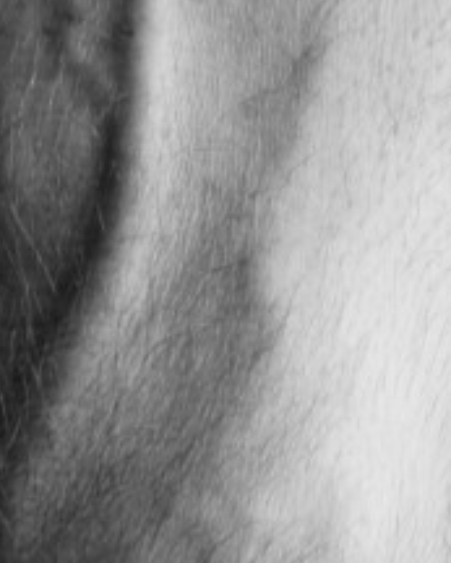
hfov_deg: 3.4
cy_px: -292
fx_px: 7653
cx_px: 235
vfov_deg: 4.2
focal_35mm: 459
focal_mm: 55
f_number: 9
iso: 100
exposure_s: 1/100
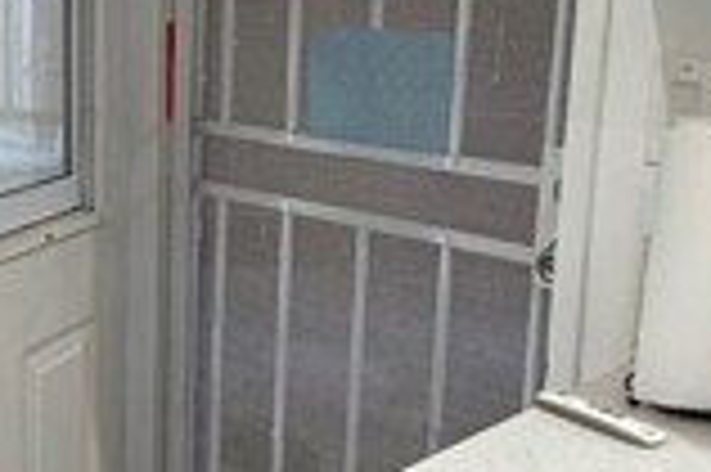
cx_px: 58
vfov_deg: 22.9
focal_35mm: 59
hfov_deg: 32.2
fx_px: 1164
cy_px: 189
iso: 250
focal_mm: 2.22
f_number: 2.2
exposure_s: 1/60
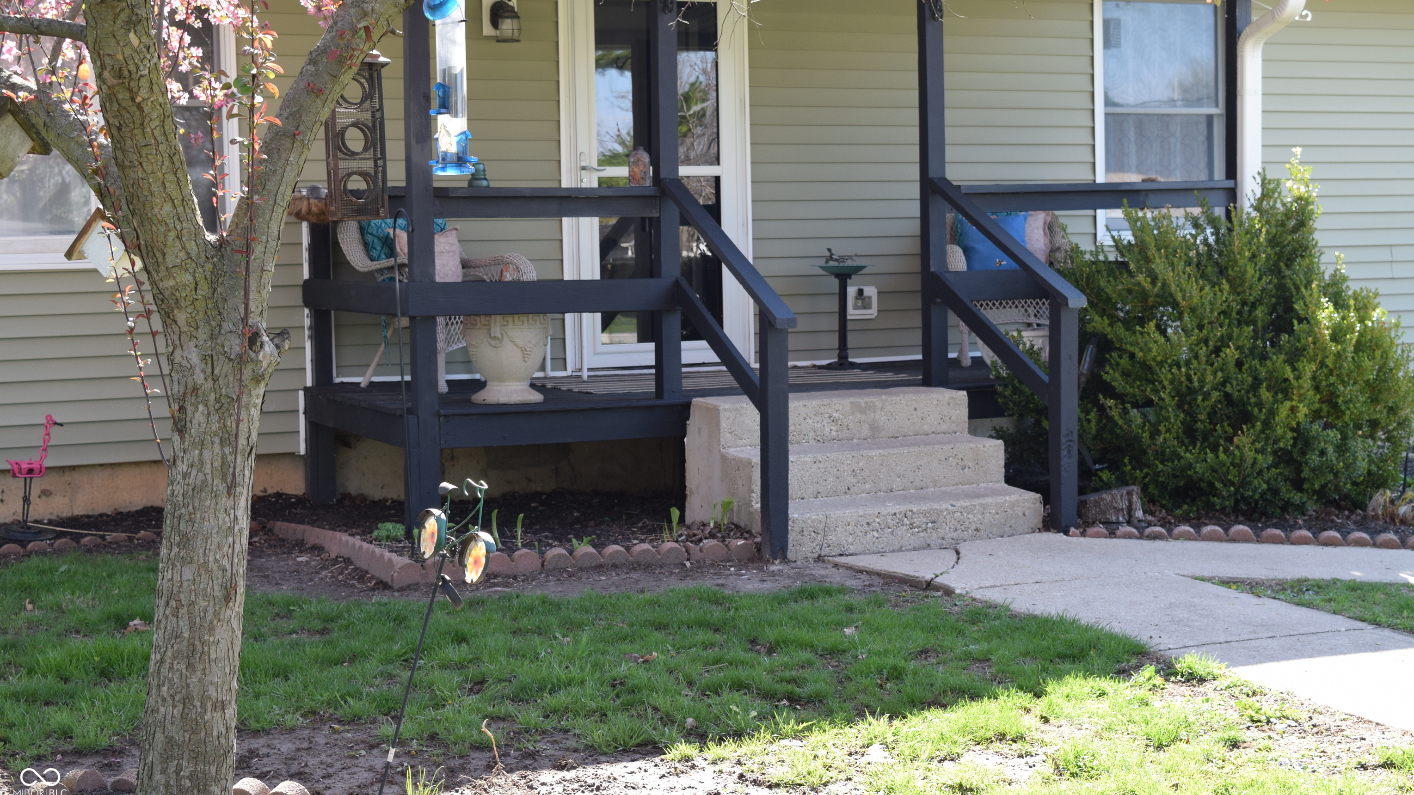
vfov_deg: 20.0
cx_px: 709
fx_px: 2250
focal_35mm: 60
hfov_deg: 34.9
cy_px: 336
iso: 400
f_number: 7.1
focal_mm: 38
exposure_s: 1/200
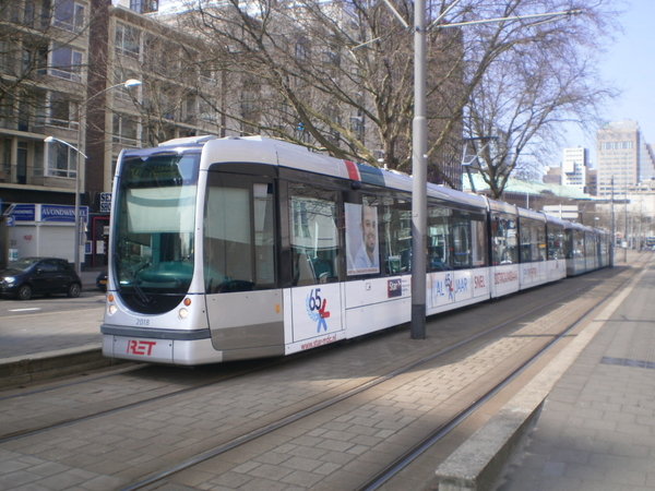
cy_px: 246
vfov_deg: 39.7
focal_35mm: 36
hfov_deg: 51.4
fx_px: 681
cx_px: 328
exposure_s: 1/320
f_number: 4.6
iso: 100
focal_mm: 6.3
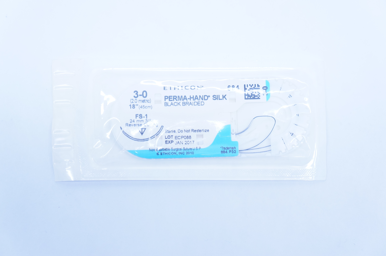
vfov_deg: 24.3
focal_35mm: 56
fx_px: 594
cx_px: 193
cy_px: 128
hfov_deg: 36.0
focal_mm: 37
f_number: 5.6
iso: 800
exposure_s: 1/125
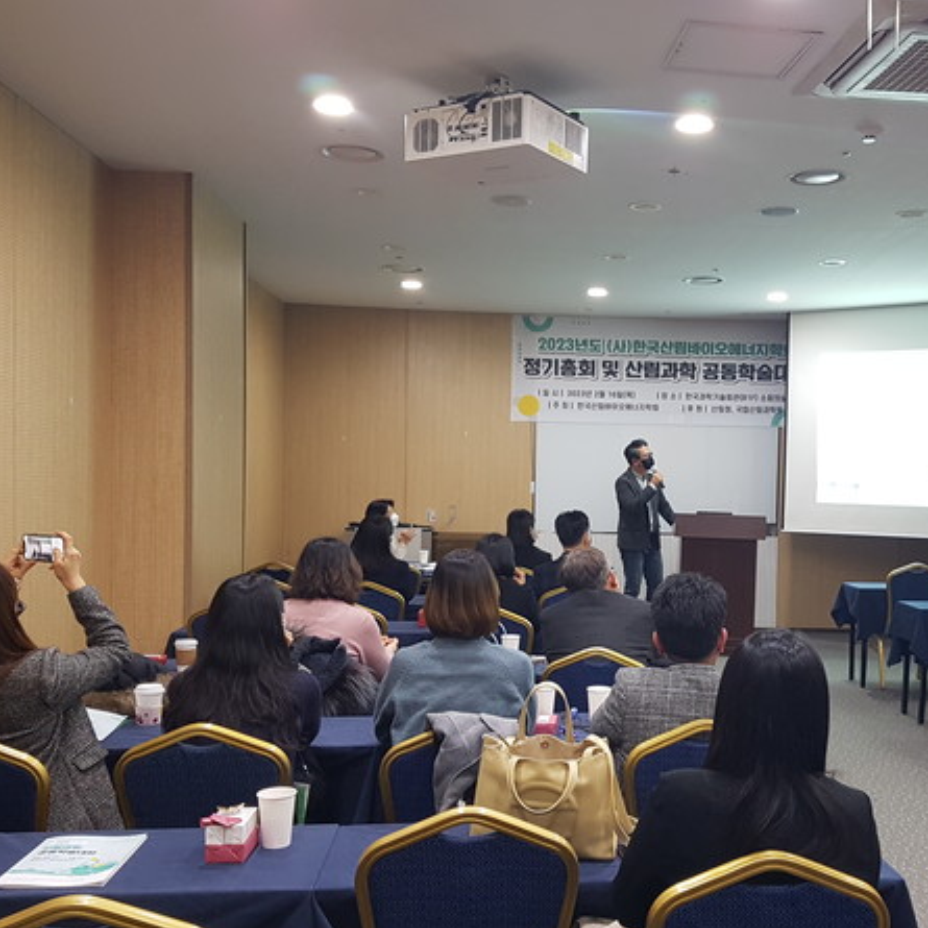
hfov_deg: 51.9
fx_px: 940
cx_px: 584
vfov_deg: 52.5
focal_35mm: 31
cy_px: 467
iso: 160
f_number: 1.7
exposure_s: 1/24
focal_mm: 4.2
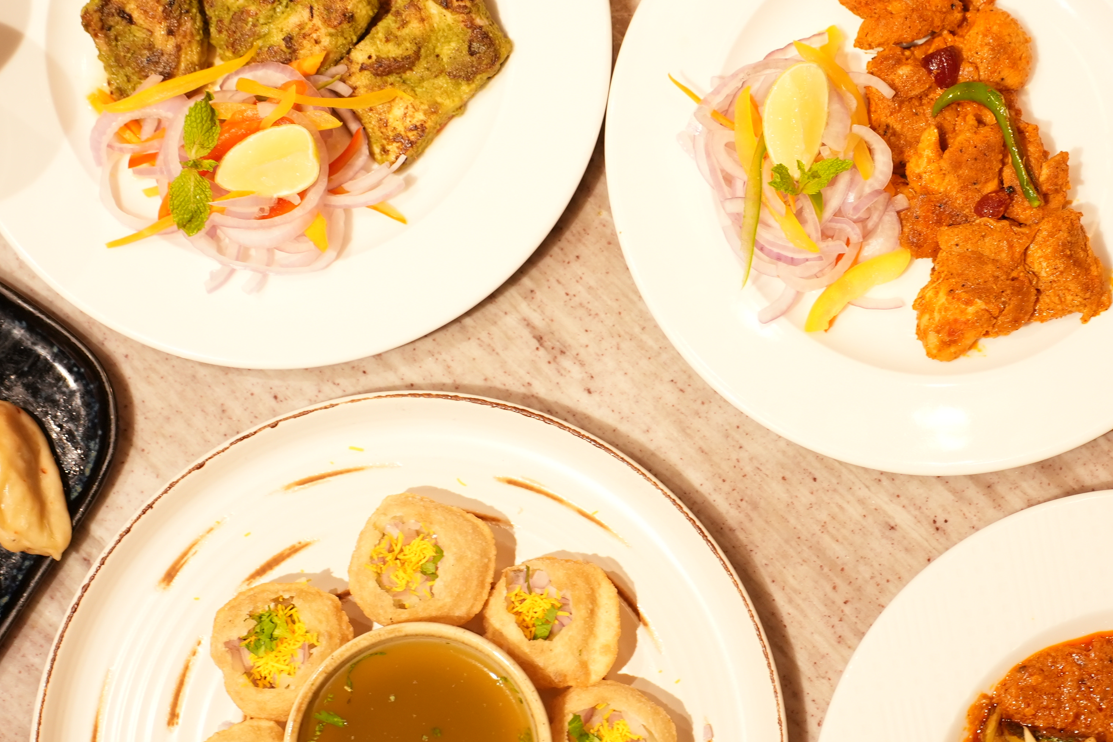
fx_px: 3246
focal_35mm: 105
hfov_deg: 19.4
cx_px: 725
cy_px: 382
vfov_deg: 13.0
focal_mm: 75
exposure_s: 1/100
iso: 2000
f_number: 5
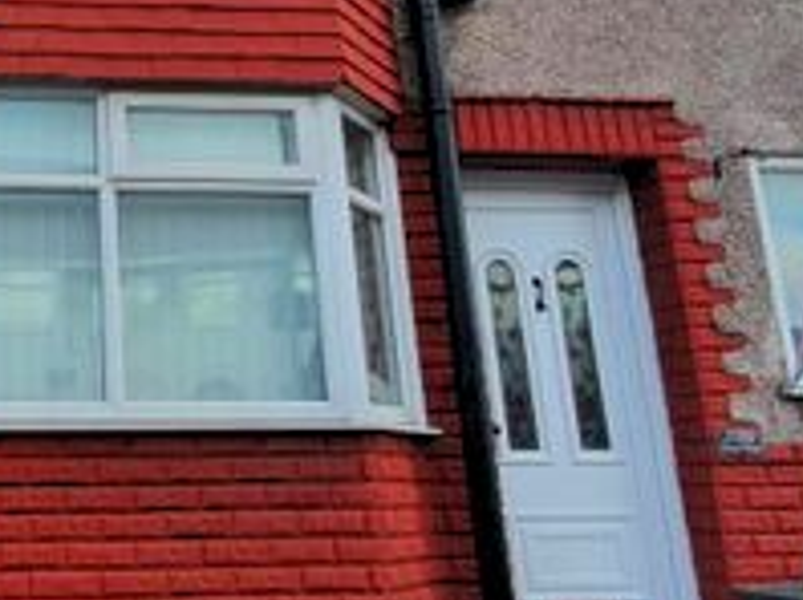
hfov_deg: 37.0
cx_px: 0
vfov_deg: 31.0
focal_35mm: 46
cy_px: 168
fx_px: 1066
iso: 50
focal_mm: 1.8
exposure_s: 1/379
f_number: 2.2
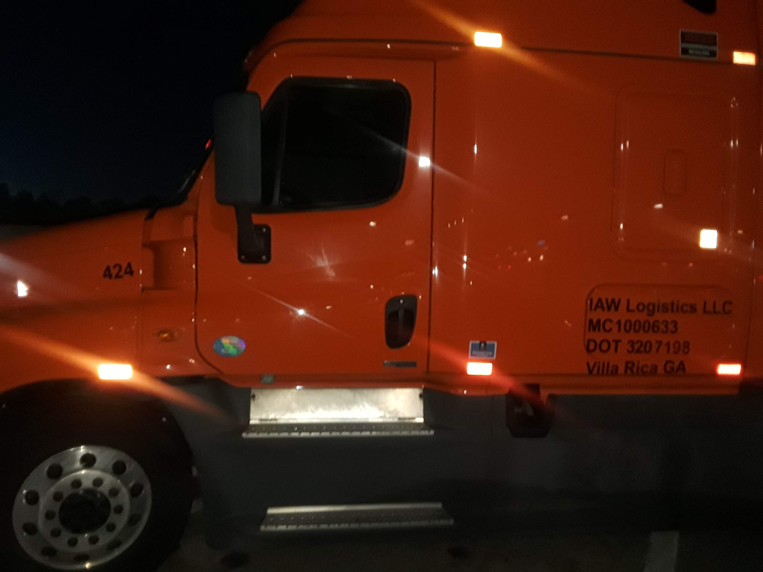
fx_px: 617
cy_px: 286
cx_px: 382
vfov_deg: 49.7
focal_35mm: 28
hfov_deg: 63.4
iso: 250
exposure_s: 1/15
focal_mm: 2.9
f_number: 1.9
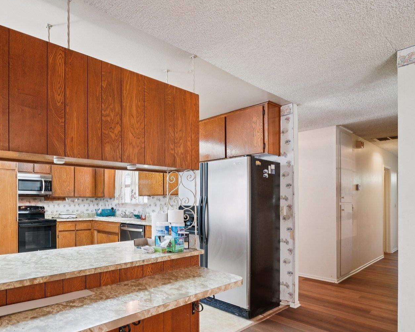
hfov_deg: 73.0
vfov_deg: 67.4
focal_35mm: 20
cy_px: 201
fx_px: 246
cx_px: 89
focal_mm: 13
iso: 400
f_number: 8
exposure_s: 1/5
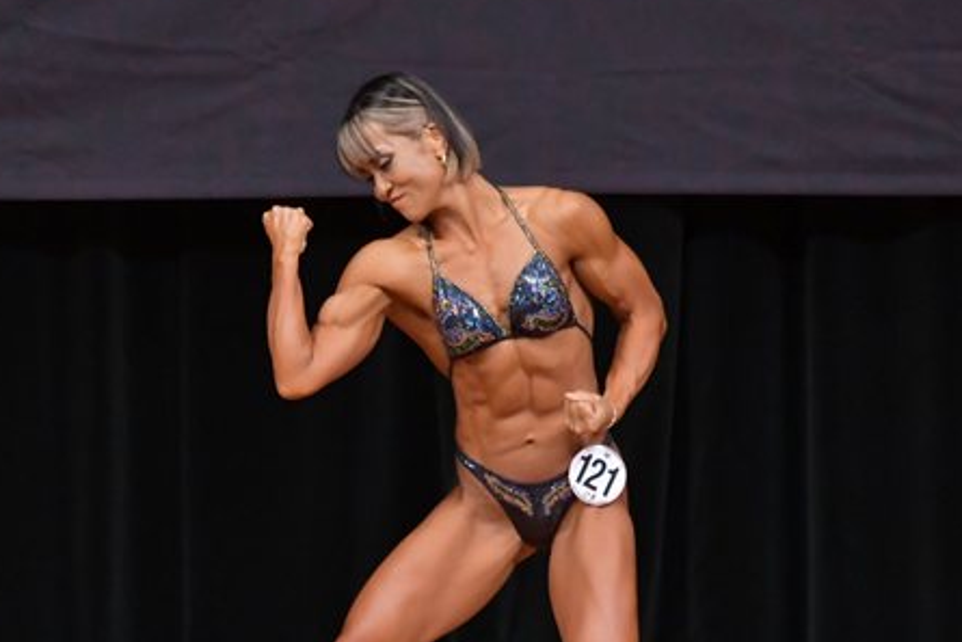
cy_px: 456
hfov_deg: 3.8
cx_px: 425
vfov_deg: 2.5
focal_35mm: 548
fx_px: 14648
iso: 4000
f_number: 5.6
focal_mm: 210
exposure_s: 1/400
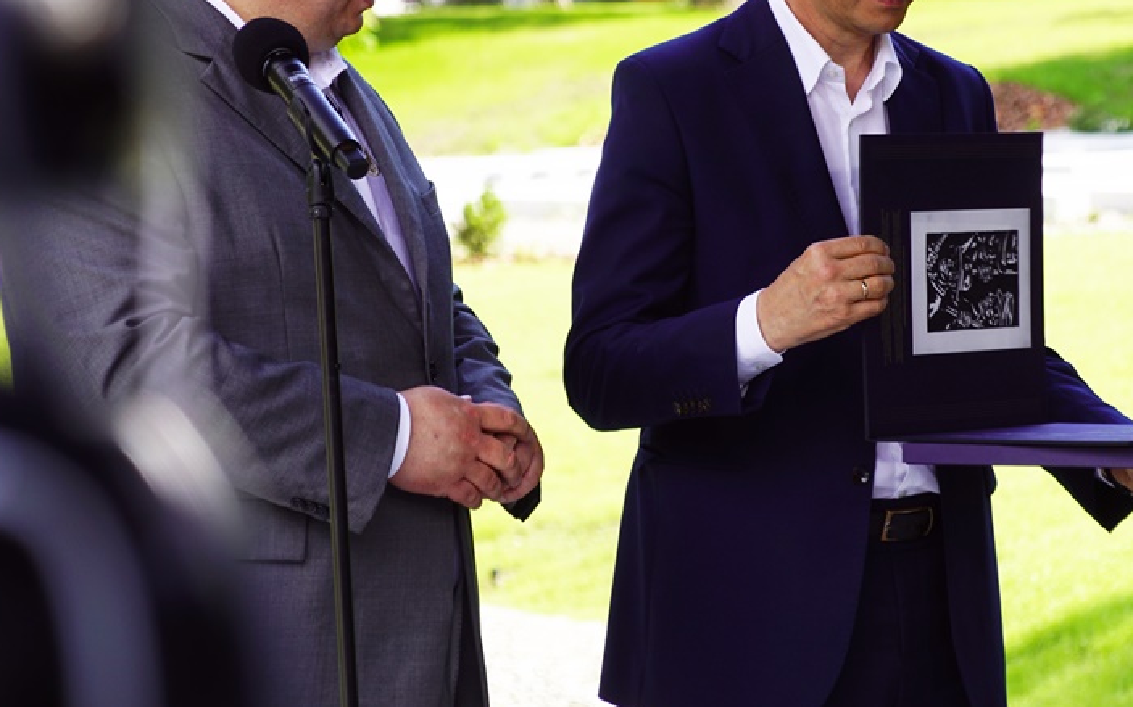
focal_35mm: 185
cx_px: 703
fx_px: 5703
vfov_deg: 7.1
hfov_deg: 11.3
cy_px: 184
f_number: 5.6
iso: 125
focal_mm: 85
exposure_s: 1/160
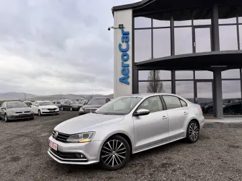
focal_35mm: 24
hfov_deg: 71.6
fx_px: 168
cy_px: 90
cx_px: 121
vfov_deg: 56.8
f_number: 1.78
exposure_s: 1/1488
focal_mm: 6.76
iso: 80
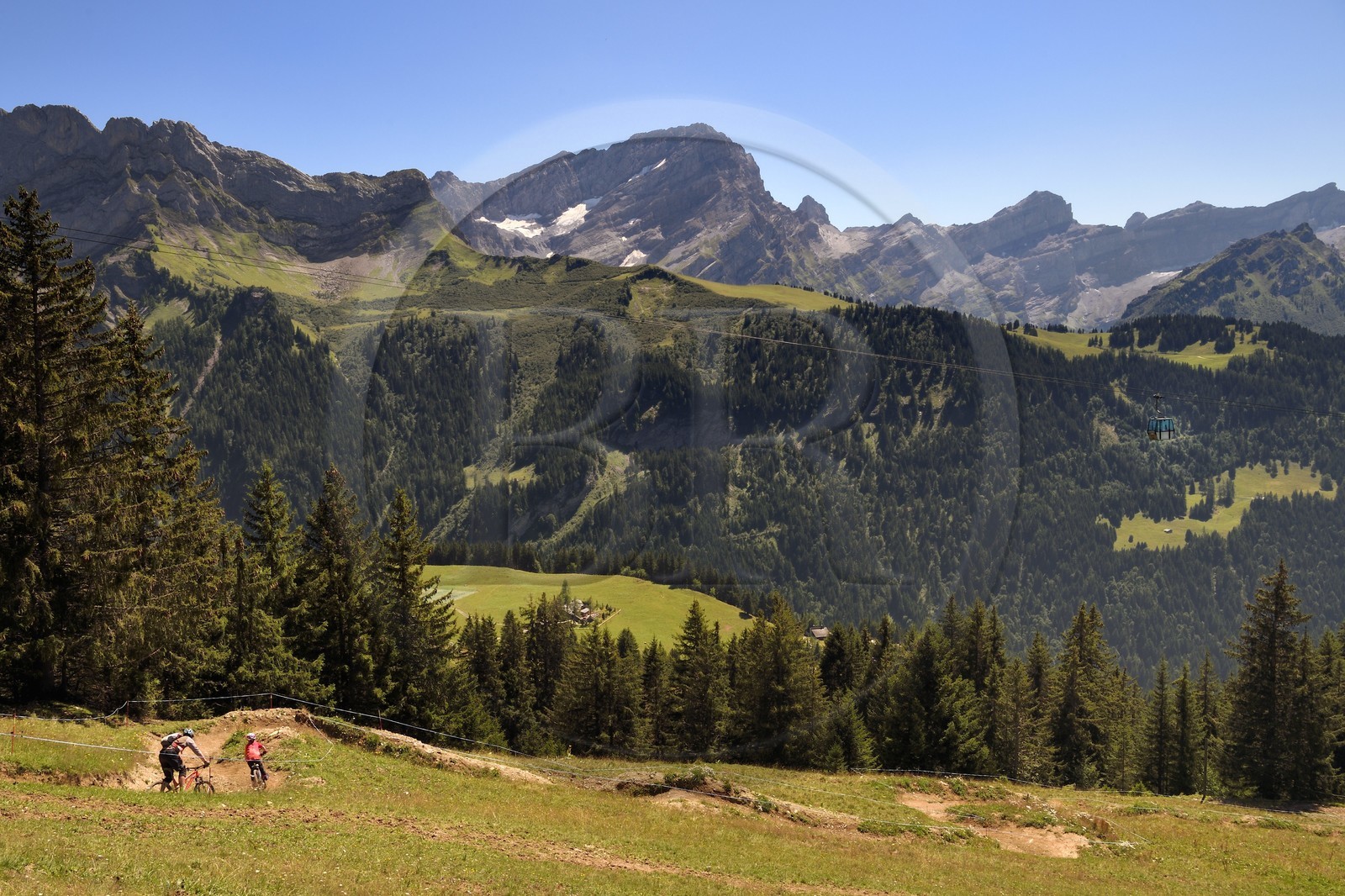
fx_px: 1121
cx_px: 672
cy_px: 448
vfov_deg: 43.6
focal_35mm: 30
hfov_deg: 61.9
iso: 200
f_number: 13
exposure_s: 1/250
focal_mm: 30
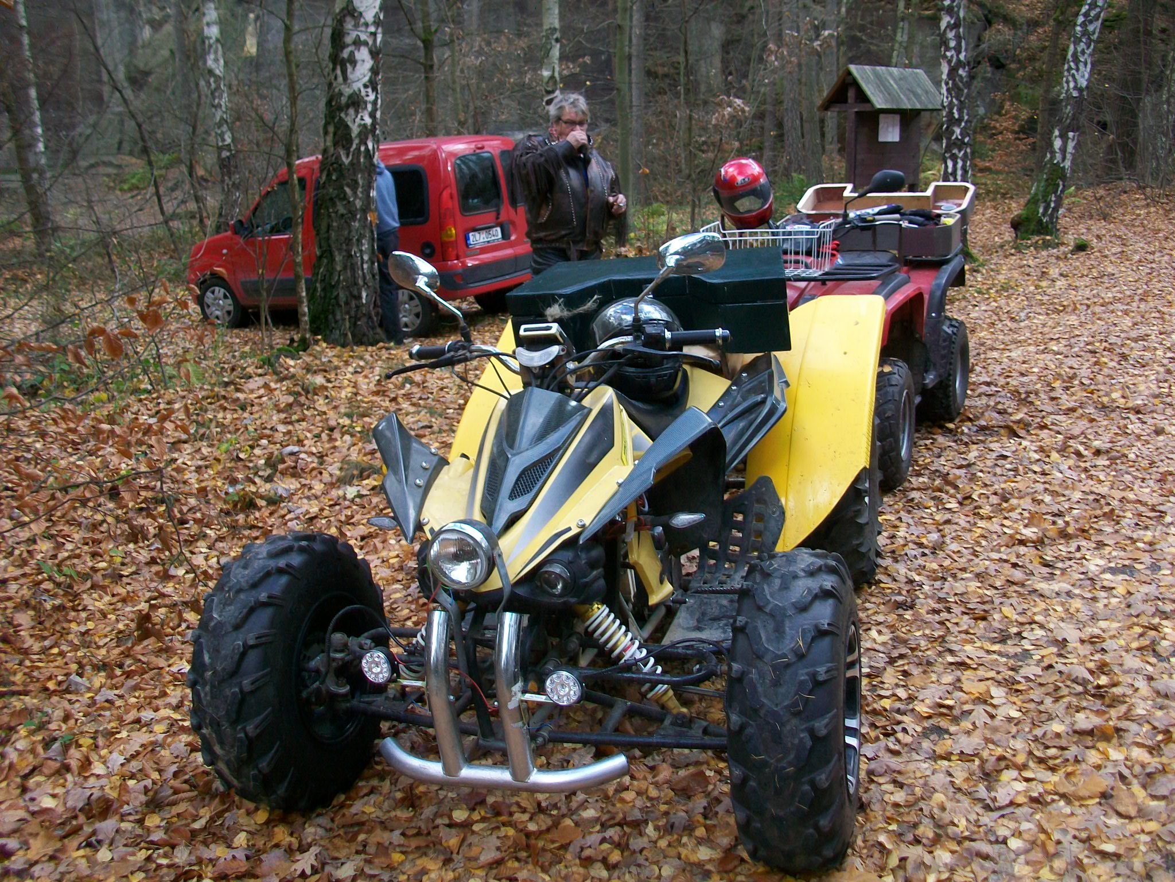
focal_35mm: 32
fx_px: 1086
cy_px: 441
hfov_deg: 56.8
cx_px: 588
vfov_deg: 44.2
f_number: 2.8
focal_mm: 5.7
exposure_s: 1/60
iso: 64
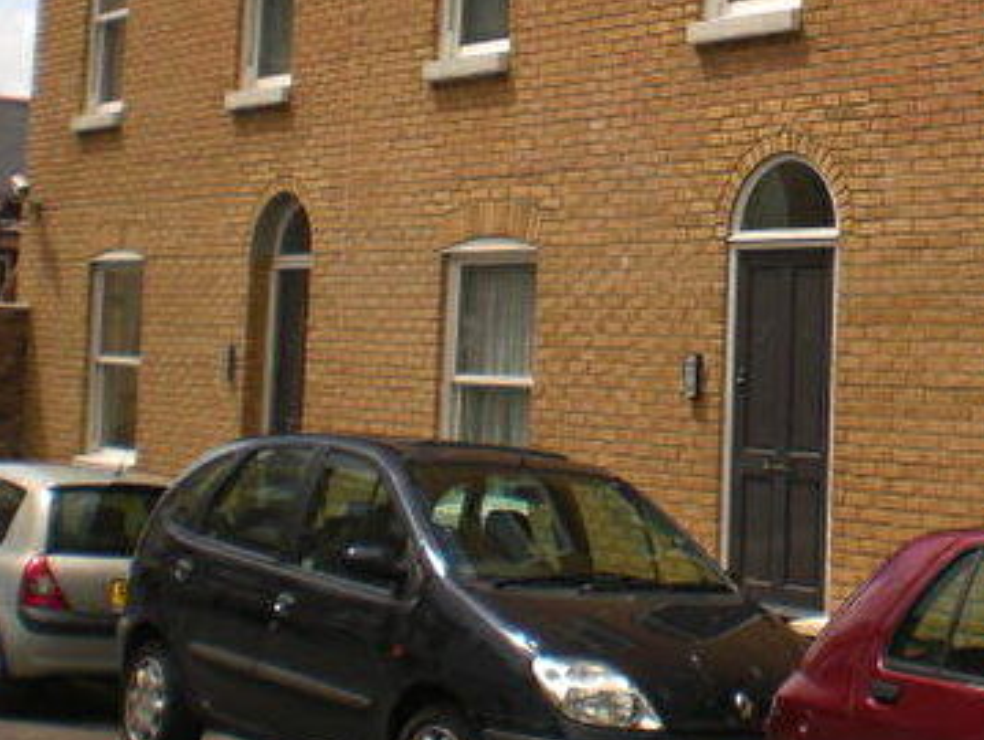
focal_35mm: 74
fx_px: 2106
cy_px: 136
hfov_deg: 25.3
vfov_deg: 19.7
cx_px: 932
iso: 50
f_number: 4.4
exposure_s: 1/400
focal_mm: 6.3
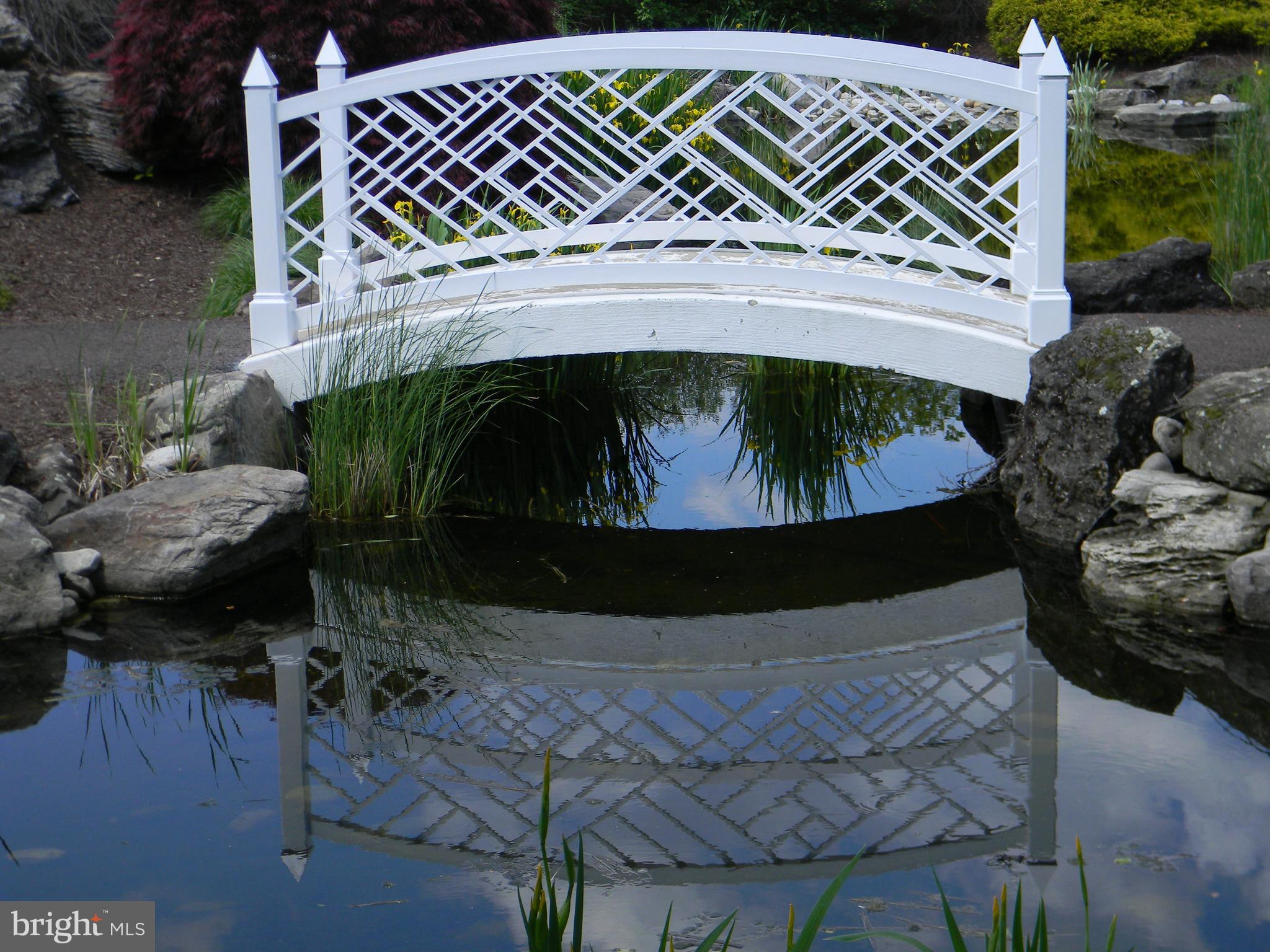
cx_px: 635
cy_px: 476
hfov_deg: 29.0
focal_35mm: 67
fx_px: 2458
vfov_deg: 21.9
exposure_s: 1/500
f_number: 4.3
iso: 80
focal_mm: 12.2
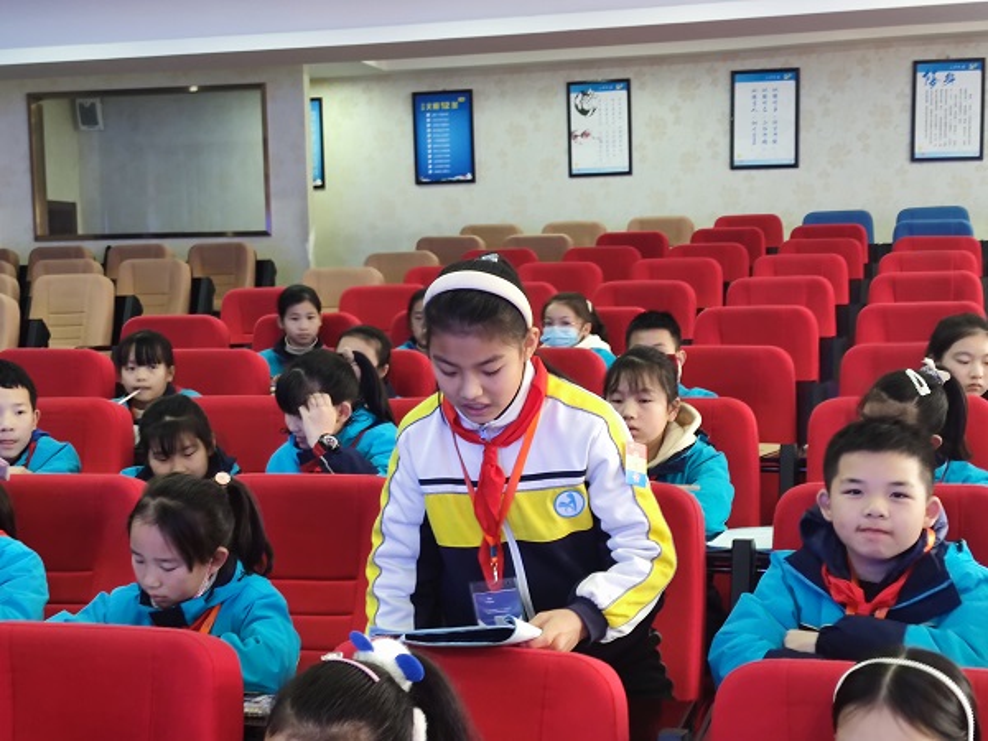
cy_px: 370
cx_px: 494
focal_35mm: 54
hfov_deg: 35.5
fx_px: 1541
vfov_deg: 27.0
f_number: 1.69
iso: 348
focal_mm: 6.72
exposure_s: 1/50
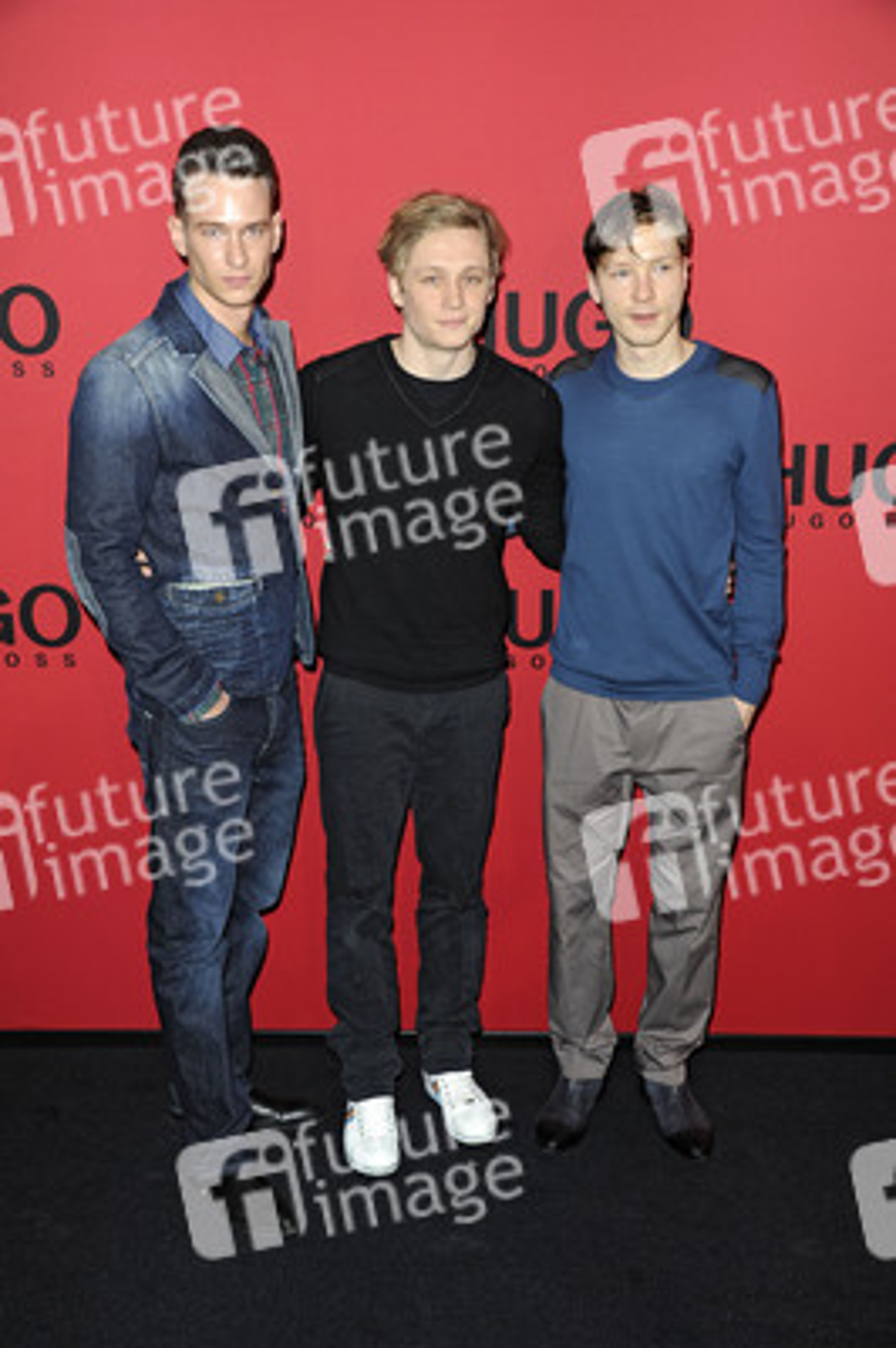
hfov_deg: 29.8
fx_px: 1683
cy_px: 674
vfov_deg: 43.6
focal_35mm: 45
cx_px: 448
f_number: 6.3
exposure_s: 1/160
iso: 640
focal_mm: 45
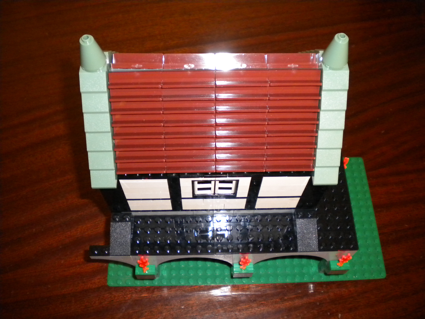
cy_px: 160
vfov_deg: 40.7
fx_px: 430
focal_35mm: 35
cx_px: 212
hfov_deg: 52.6
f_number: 3.1
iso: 400
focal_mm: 6.3
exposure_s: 1/30
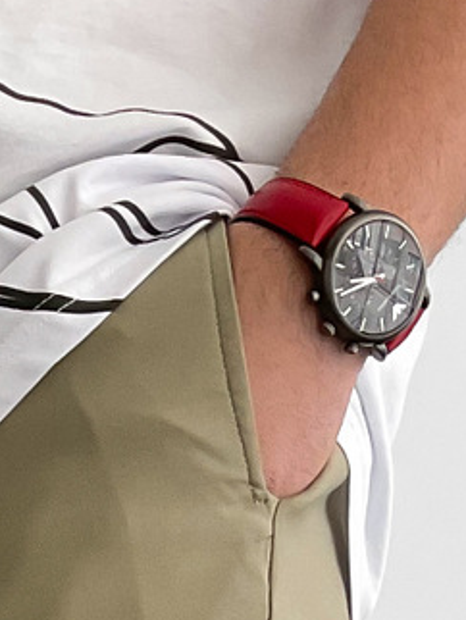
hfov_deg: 10.2
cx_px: 13
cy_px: 1450
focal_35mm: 144
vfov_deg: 11.5
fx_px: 2581
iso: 50
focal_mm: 3
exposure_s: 1/120
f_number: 1.8
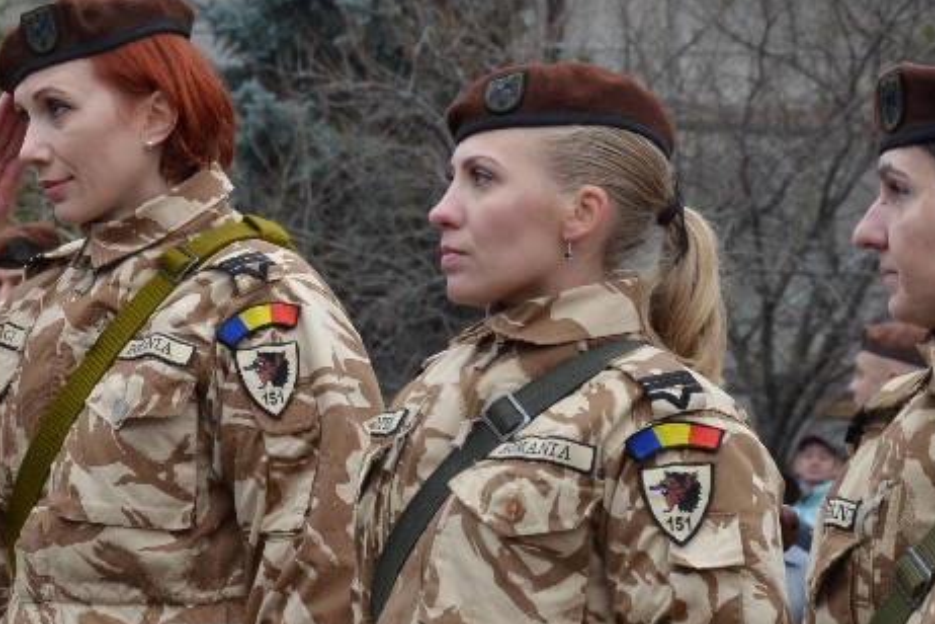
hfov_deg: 7.9
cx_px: -140
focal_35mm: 257
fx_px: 6674
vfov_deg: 5.3
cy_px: 383
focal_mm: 66
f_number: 7.1
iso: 500
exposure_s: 1/200
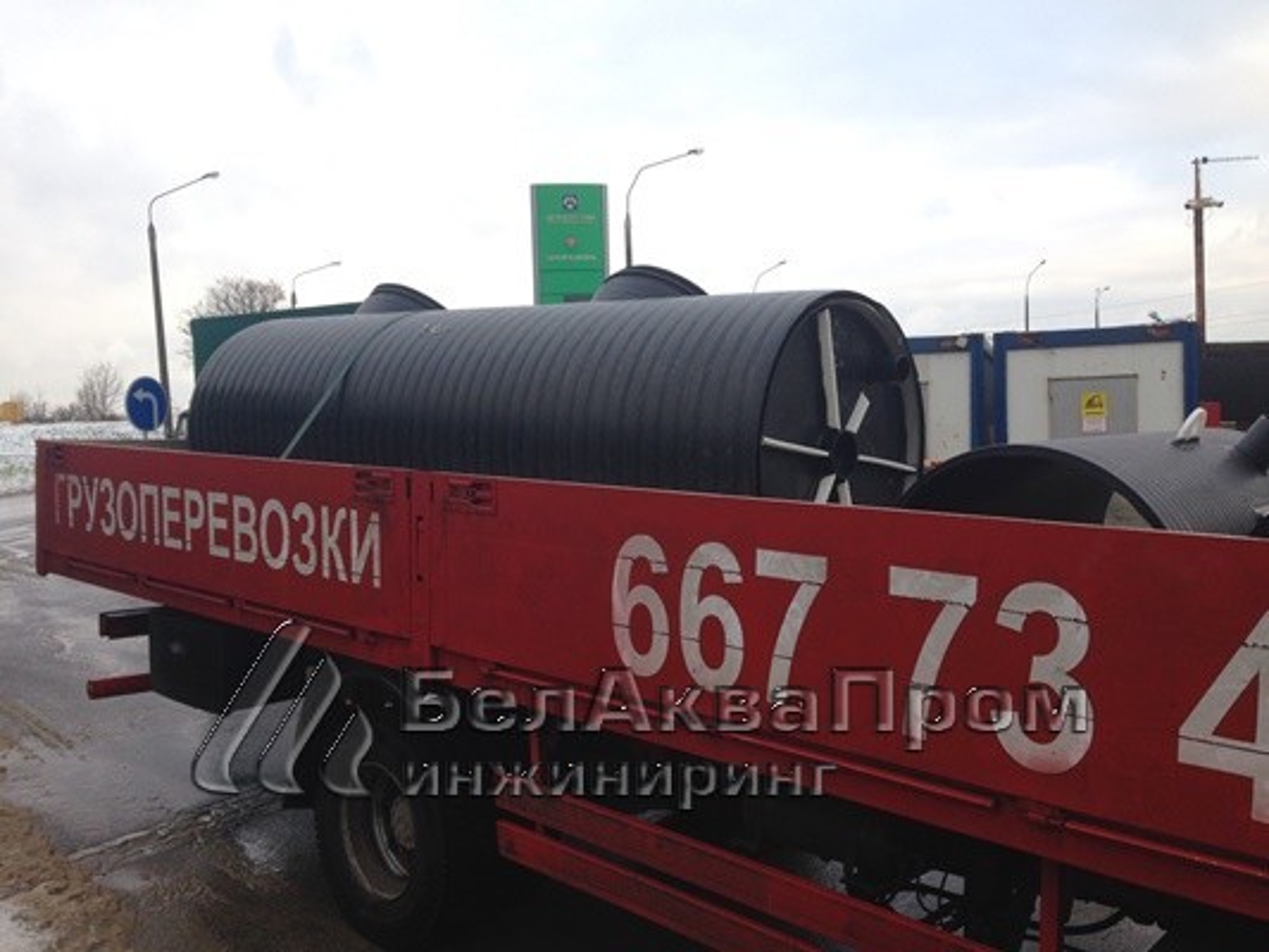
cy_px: 476
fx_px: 1210
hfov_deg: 55.3
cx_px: 634
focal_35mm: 33
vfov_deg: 43.0
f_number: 2.4
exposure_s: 1/120
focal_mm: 4.12
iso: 50
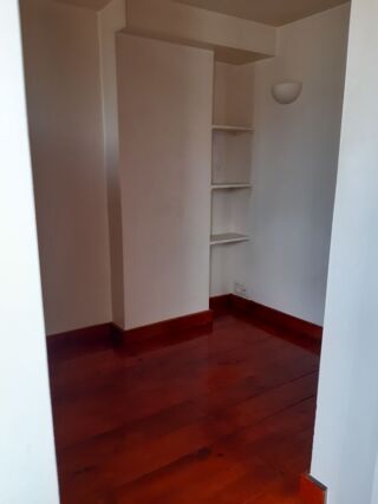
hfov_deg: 53.0
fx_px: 379
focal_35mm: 26
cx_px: 189
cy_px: 252
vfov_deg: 67.3
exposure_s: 1/50
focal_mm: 3.92
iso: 64
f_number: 1.7
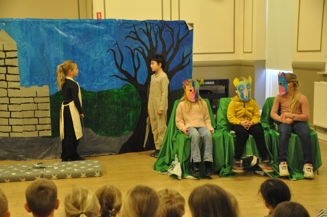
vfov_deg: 21.5
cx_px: 164
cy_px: 108
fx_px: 572
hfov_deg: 31.9
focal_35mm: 63
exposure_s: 1/13
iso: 1600
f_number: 4.8
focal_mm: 42
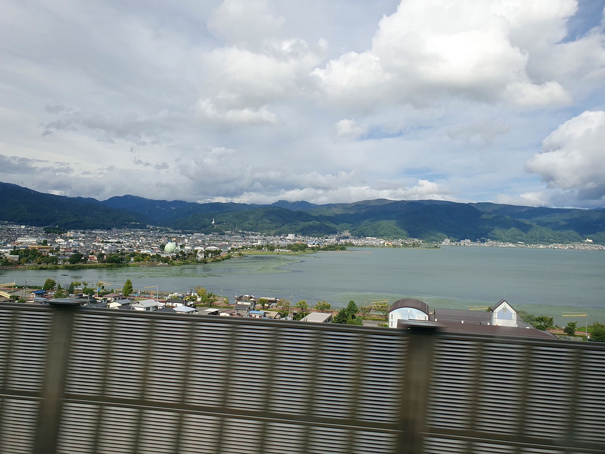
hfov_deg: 67.3
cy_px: 227
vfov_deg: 53.1
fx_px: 454
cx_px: 302
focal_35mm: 26
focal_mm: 4.32
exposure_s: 1/298
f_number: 2.4
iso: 50
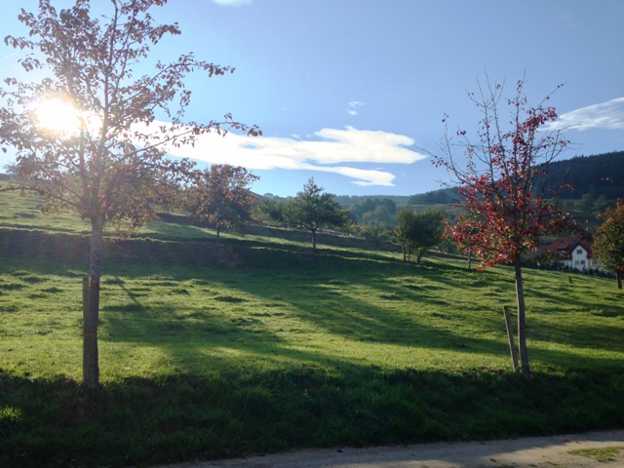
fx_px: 595
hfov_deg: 55.4
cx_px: 312
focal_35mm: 33
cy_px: 234
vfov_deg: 42.9
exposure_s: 1/753
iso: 50
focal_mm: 4.12
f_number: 2.4
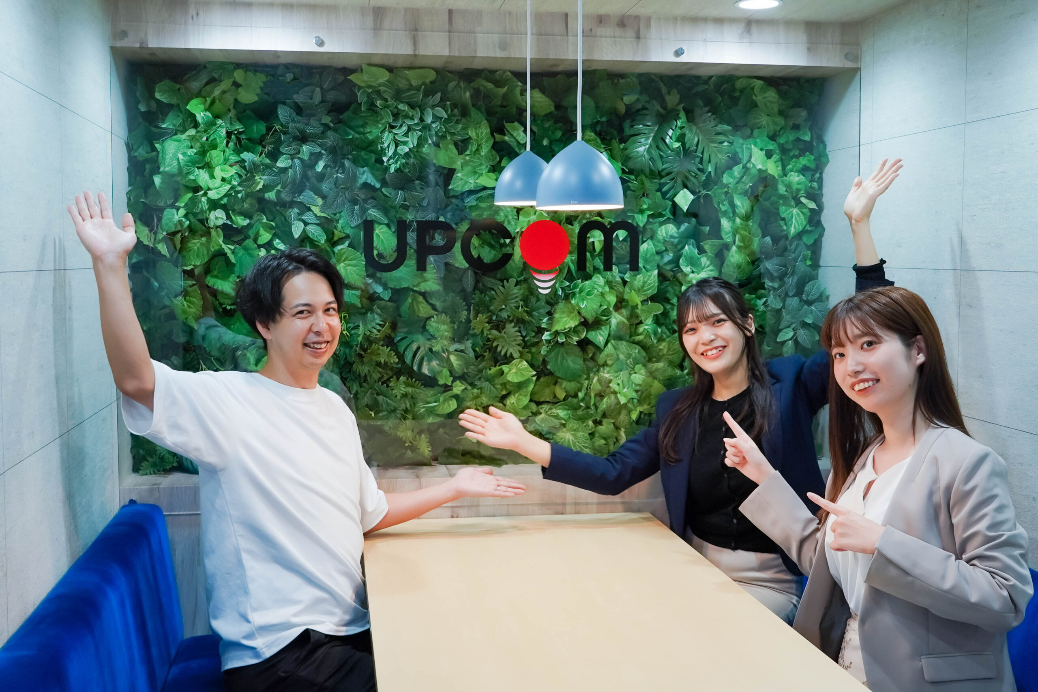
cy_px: 346
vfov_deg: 34.2
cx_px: 519
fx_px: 1124
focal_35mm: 39
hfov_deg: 49.6
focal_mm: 26
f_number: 5
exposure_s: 1/160
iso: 800
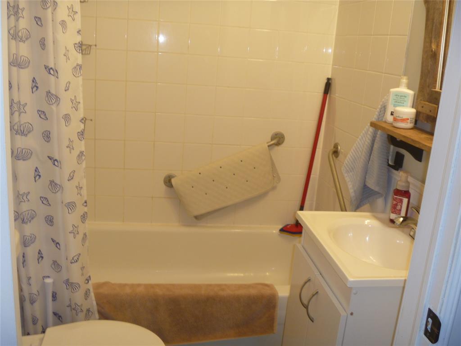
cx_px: 230
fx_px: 466
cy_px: 173
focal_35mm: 35
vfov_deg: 40.7
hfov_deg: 52.6
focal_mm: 6.3
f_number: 3.5
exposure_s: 1/30
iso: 100
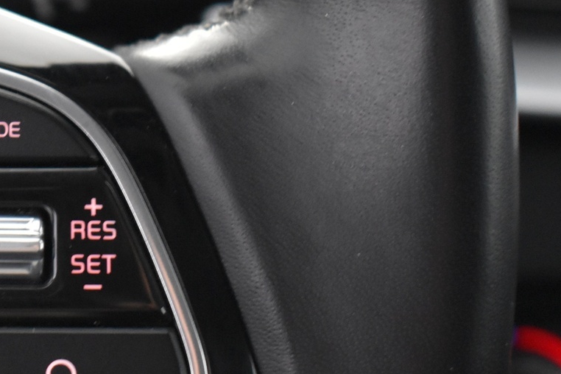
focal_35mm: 102
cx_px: -4
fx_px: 1589
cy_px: 185
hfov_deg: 19.4
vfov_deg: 13.4
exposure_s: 1/15
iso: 3200
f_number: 4.5
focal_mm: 32
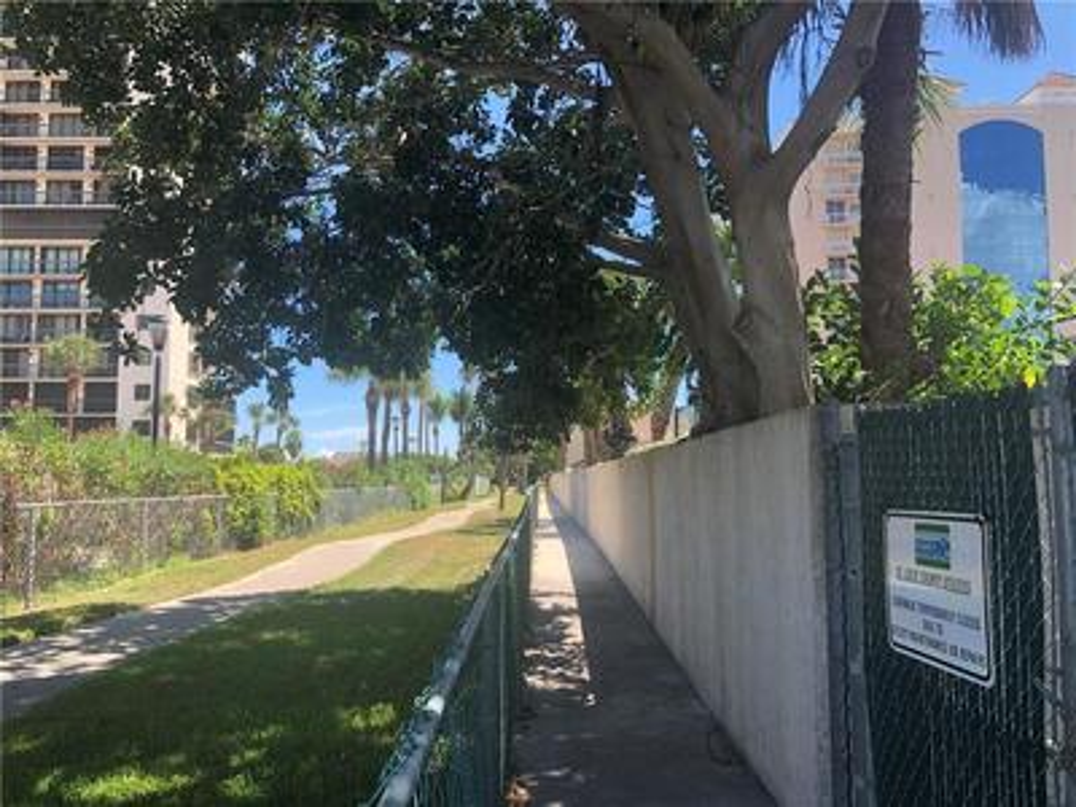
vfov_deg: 49.7
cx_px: 538
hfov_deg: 63.4
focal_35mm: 28
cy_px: 404
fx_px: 870
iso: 20
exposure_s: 1/615
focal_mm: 4
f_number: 1.8
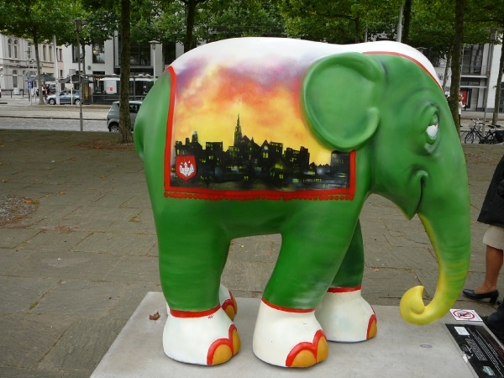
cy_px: 189
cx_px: 252
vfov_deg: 40.7
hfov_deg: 52.6
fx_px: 510
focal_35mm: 35
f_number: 2.8
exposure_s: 1/125
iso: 80
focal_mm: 5.2
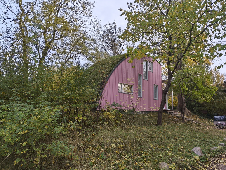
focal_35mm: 23
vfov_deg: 58.9
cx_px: 113
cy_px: 85
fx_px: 150
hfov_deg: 73.9
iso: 200
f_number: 1.65
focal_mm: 6.14
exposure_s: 1/50
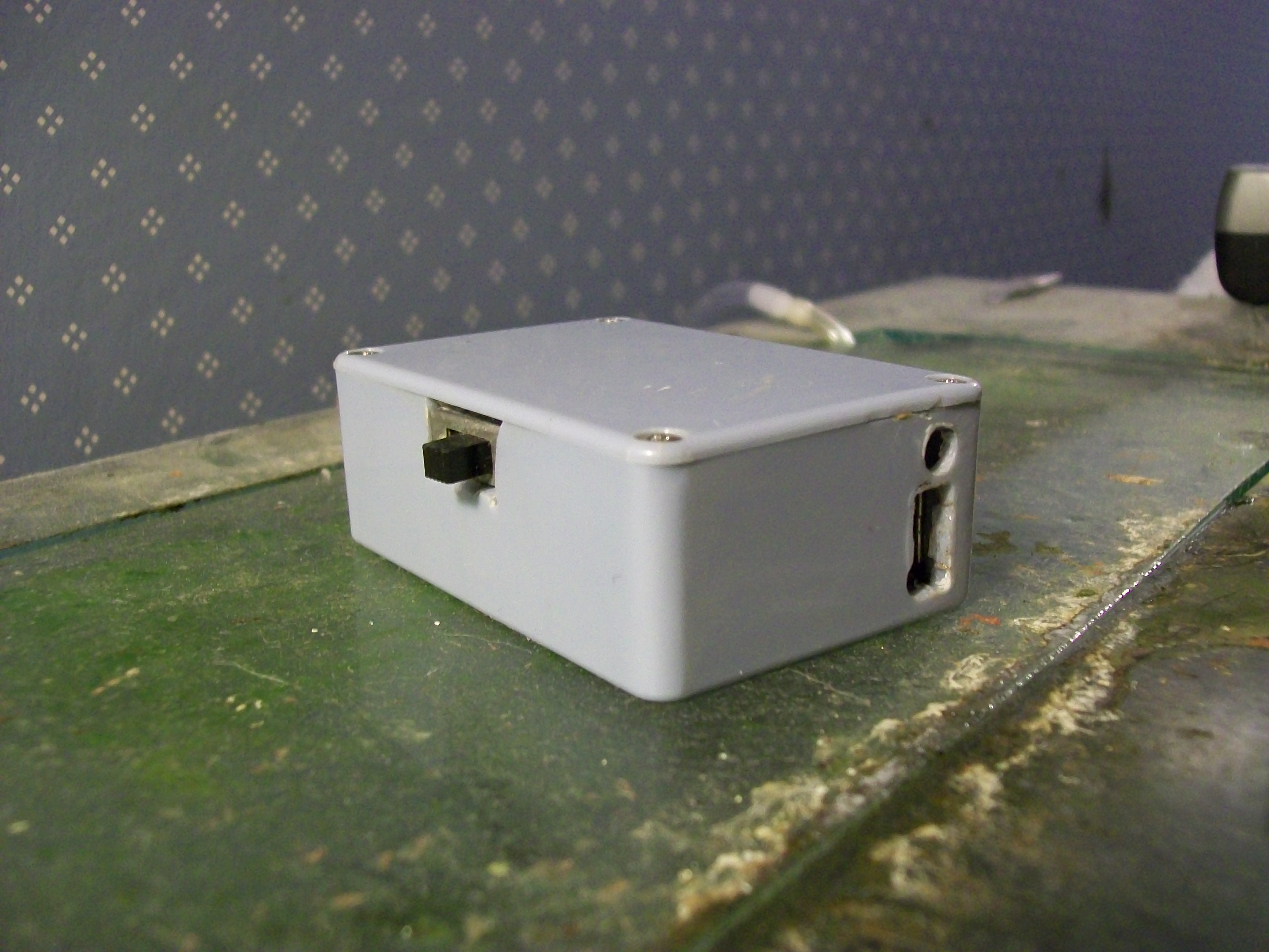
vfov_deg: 39.7
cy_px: 476
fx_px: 1320
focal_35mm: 36
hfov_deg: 51.4
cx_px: 634
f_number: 2.7
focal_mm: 6
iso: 183
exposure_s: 1/8
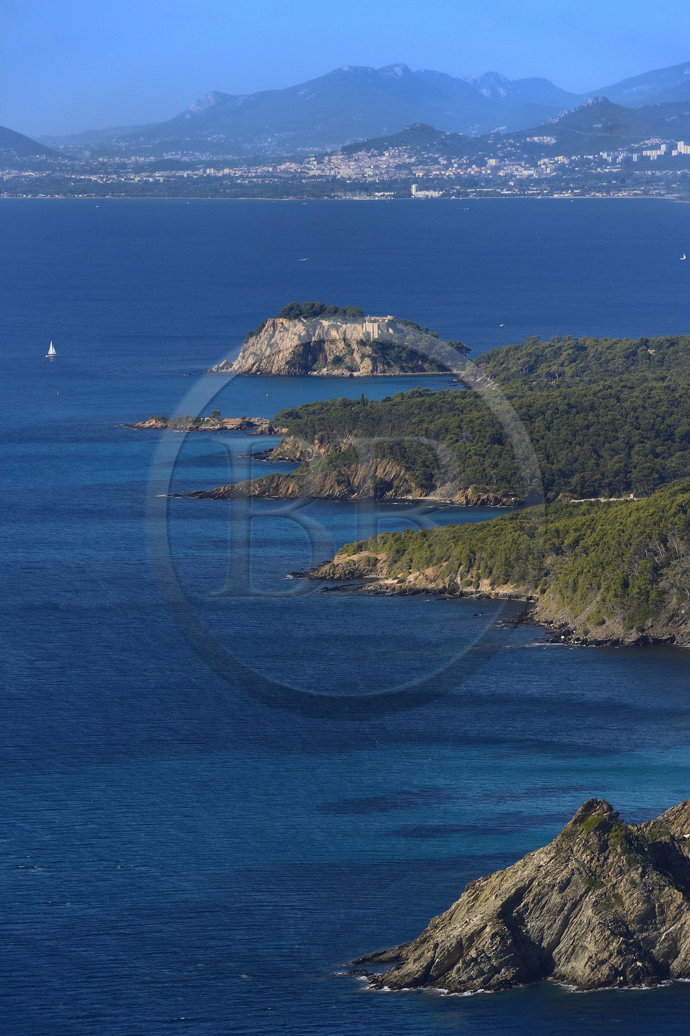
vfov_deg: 10.3
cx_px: 345
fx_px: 5756
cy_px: 518
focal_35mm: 200
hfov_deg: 6.9
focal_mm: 200
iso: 800
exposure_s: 1/1600
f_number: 11
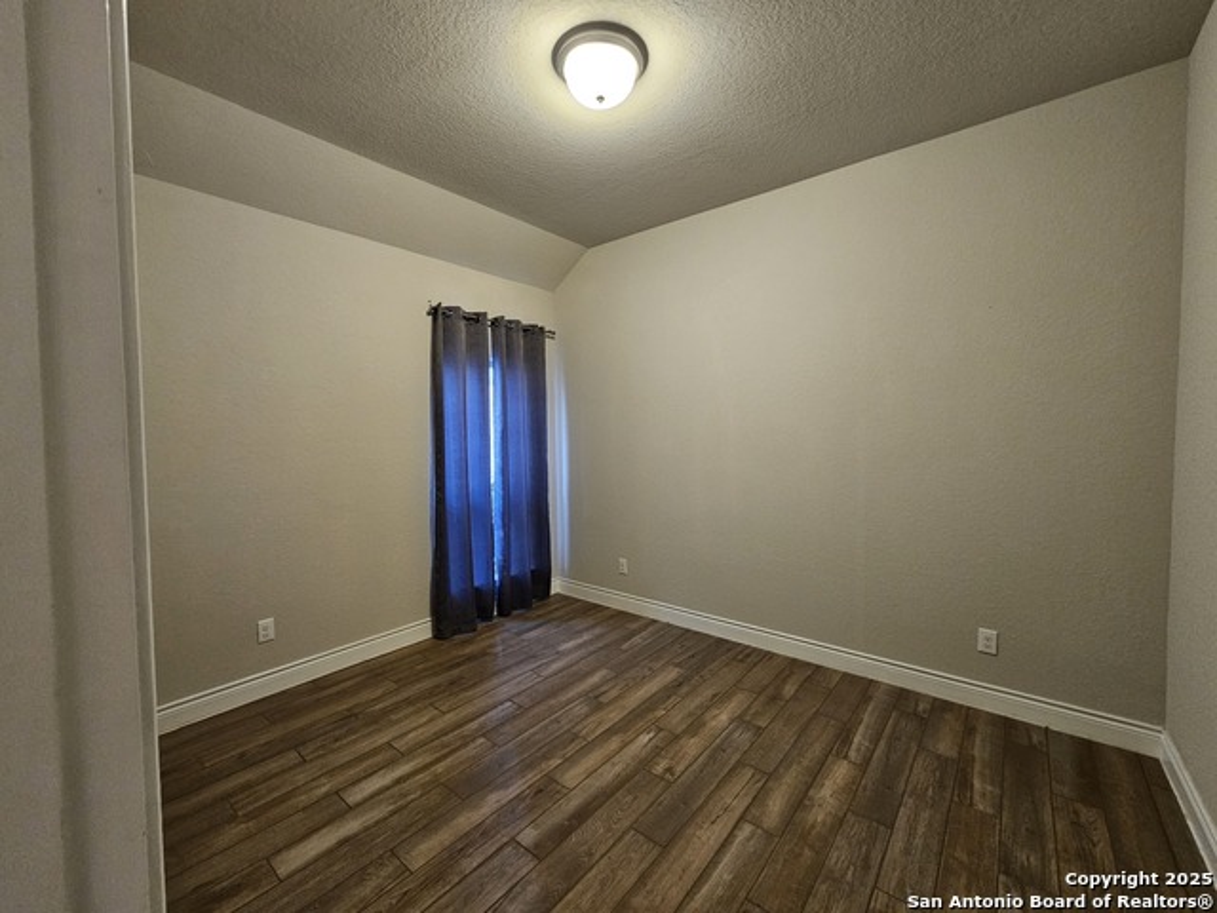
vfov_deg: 89.9
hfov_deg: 106.2
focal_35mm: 13
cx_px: 608
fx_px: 457
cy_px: 456
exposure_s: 1/40
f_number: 2.2
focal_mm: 2.2
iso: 320
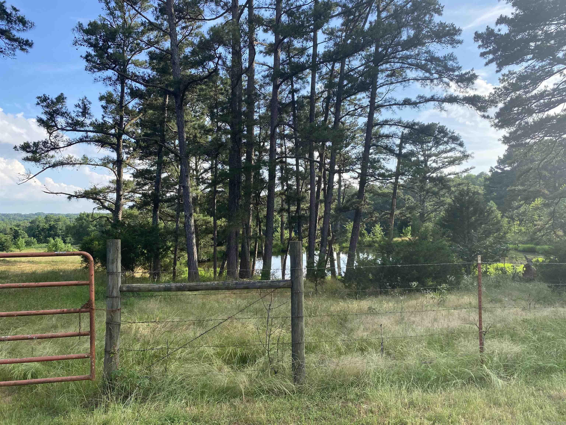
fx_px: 425
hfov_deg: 67.3
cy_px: 212
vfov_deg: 53.1
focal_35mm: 26
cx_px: 283
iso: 32
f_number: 1.8
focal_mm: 4.25
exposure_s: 1/767
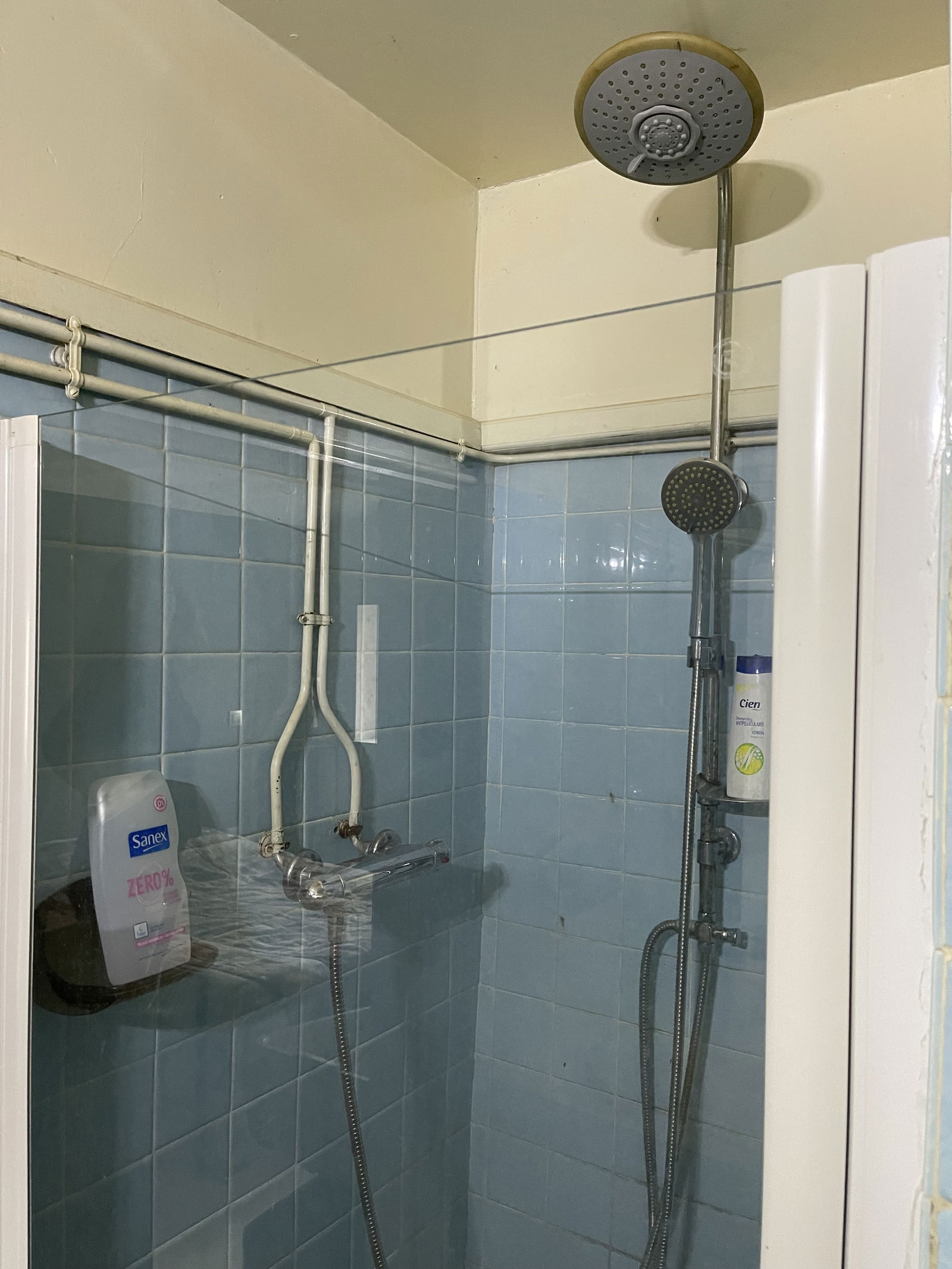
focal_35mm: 26
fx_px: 953
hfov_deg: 53.1
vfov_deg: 67.3
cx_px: 476
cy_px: 634
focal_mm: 5.1
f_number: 1.6
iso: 500
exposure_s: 1/60
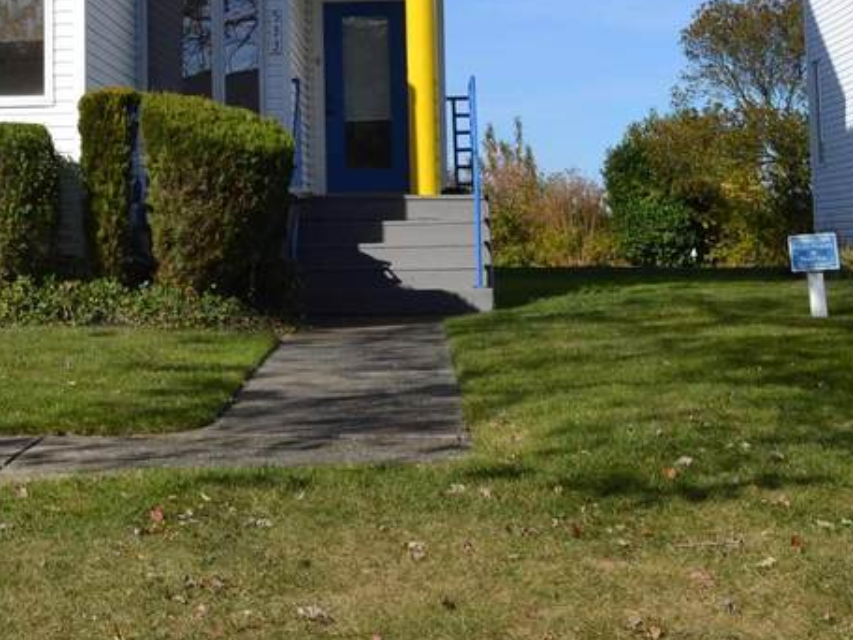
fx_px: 2193
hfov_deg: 21.5
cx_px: 73
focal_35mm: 89
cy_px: -81
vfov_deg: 16.1
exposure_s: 1/320
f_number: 9
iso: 100
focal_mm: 22
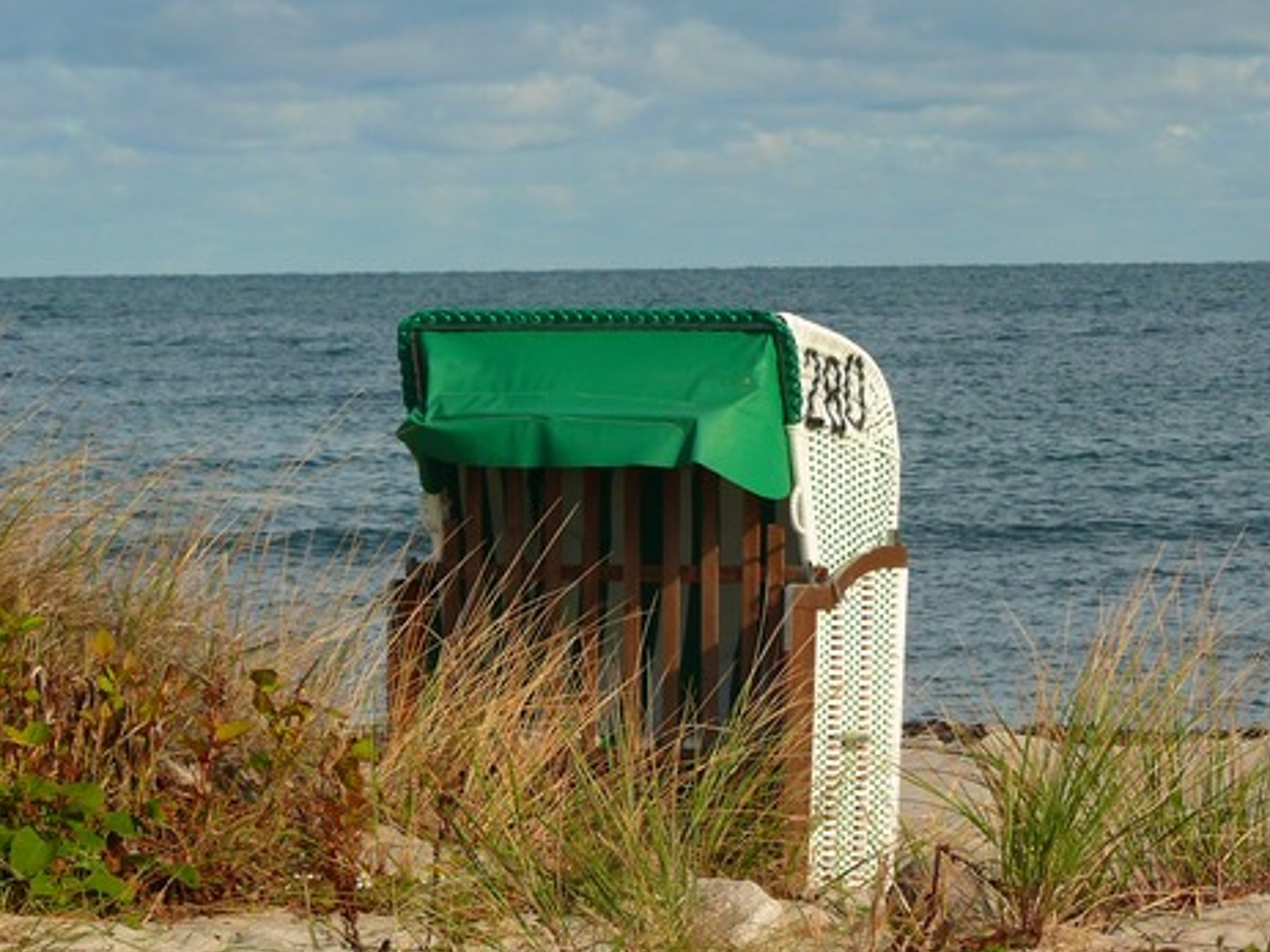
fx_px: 8253
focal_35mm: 225
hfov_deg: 8.8
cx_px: 897
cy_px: 521
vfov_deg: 6.6
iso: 100
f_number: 5.6
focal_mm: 29.4
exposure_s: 1/200
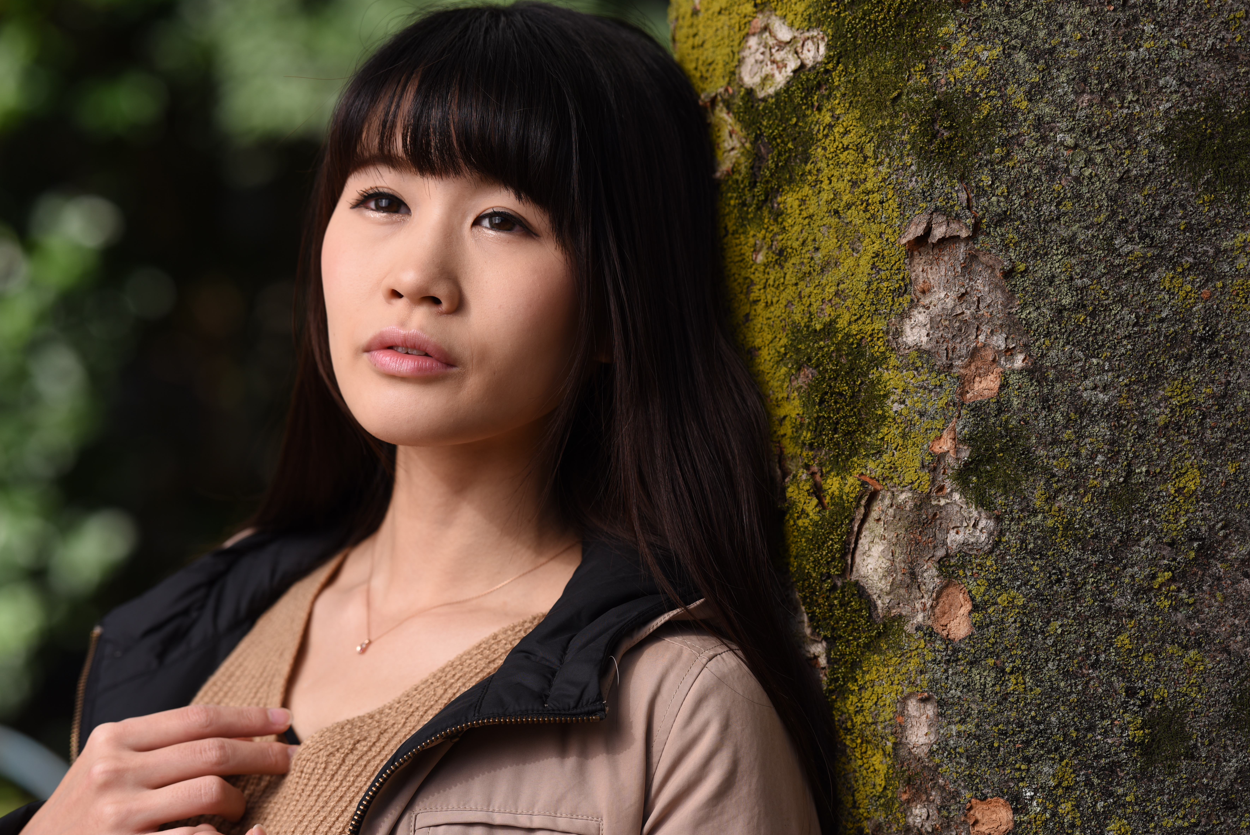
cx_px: 641
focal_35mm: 109
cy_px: 418
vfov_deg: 12.6
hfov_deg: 18.7
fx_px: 3786
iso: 100
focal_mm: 105
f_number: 4
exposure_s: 1/500
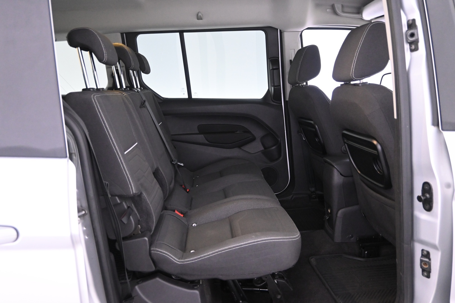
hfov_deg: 63.2
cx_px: 228
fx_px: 370
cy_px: 152
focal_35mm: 29
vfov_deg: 44.6
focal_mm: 19.5
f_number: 3.8
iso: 2500
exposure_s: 1/20
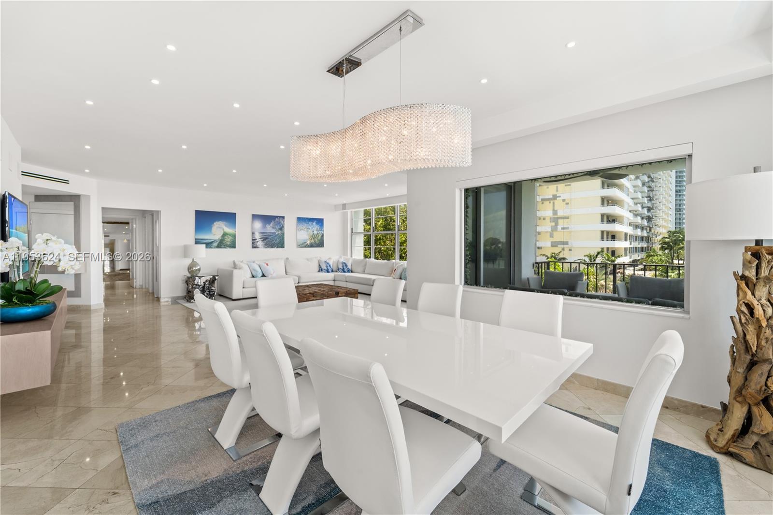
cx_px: 386
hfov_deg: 104.3
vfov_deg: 81.2
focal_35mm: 14
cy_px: 258
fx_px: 301
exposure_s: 1/6
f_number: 11
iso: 250
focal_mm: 14
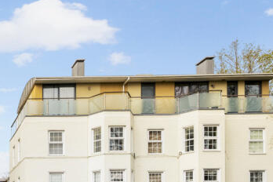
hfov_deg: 33.0
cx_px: -38
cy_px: 147
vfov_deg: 25.8
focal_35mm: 51
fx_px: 390
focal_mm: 17.5
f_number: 8
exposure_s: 1/250
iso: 200
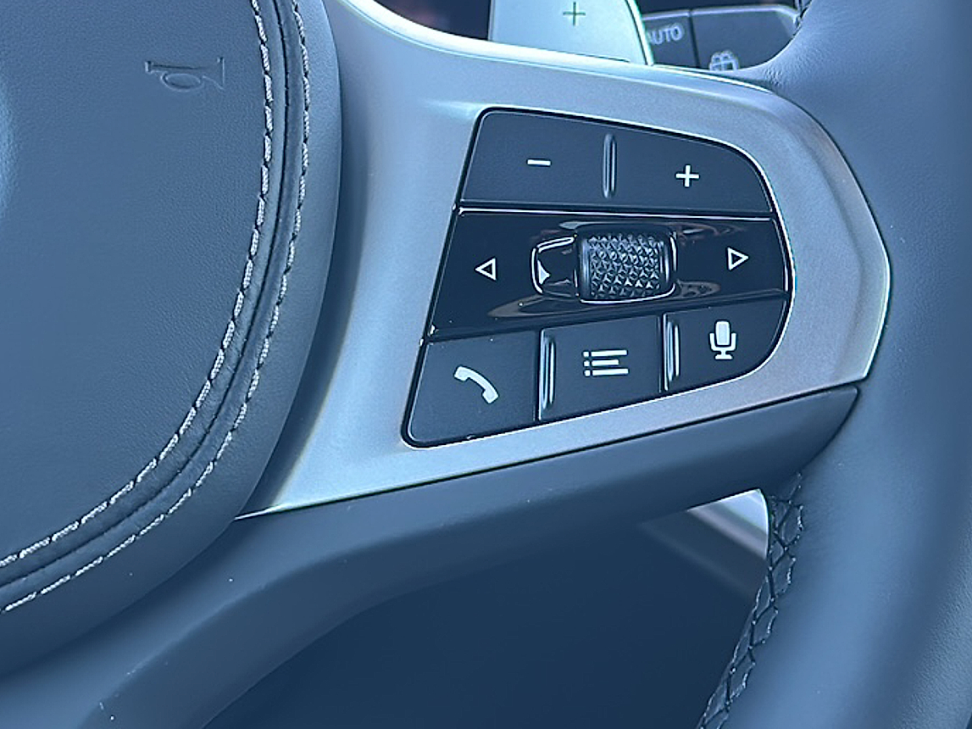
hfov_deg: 32.1
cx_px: 563
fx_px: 1685
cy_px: 265
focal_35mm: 60
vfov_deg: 24.3
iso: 100
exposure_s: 1/119
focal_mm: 6.86
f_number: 1.78
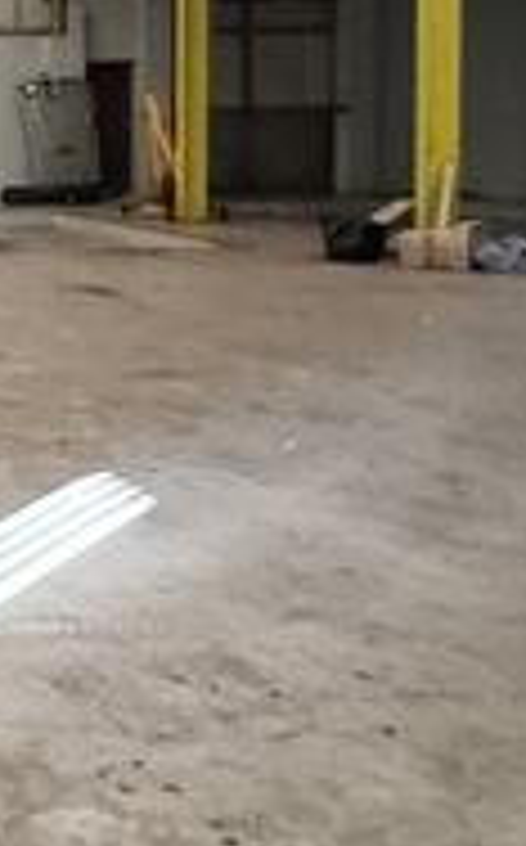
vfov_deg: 25.2
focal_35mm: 81
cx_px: -382
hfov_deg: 14.4
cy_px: 202
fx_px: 1864
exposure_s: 1/41
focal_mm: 2.22
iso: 1250
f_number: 2.2
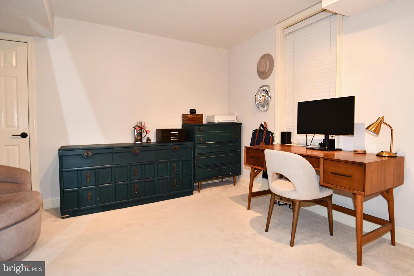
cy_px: 138
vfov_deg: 67.4
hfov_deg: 90.0
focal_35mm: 18
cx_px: 207
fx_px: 207
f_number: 4
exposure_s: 1/60
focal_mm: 12
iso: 2000
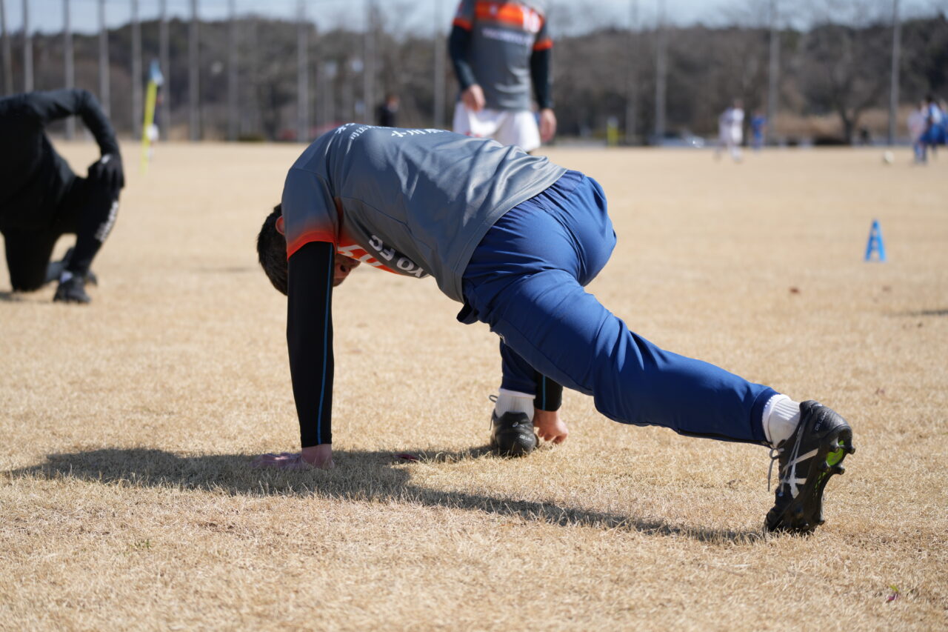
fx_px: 2685
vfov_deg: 13.4
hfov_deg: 20.0
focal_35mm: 102
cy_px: 316
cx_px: 474
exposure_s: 1/640
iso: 100
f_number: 4.5
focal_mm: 102
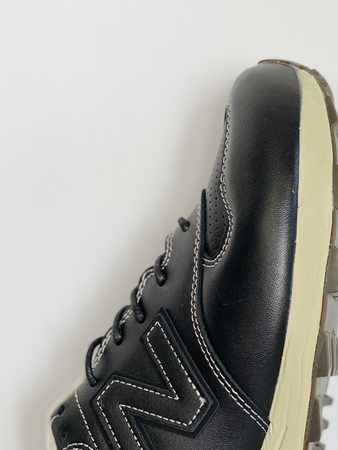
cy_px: 271
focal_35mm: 78
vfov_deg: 25.0
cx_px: 238
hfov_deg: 18.8
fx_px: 1015
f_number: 2
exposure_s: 1/100
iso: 64
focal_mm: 6
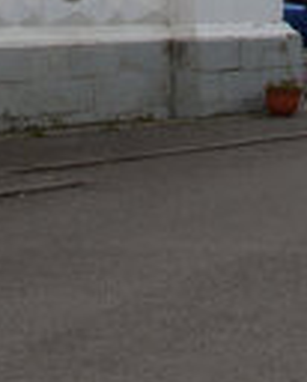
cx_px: 317
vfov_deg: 9.7
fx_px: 1788
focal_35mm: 158
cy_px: -721
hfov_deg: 9.7
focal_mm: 18
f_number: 22
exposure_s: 1/200
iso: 640
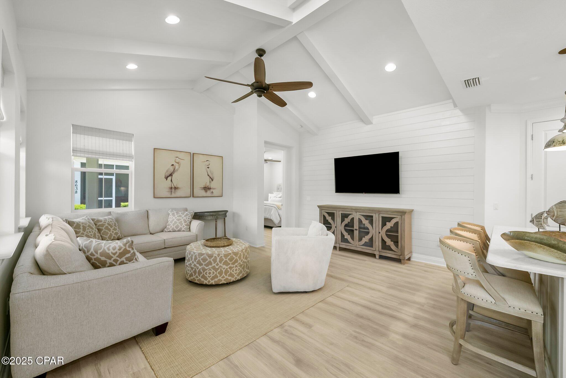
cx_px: 283
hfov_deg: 104.2
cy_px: 189
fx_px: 220
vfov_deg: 81.3
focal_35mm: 14
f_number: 8
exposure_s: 1/8
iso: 400
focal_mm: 14
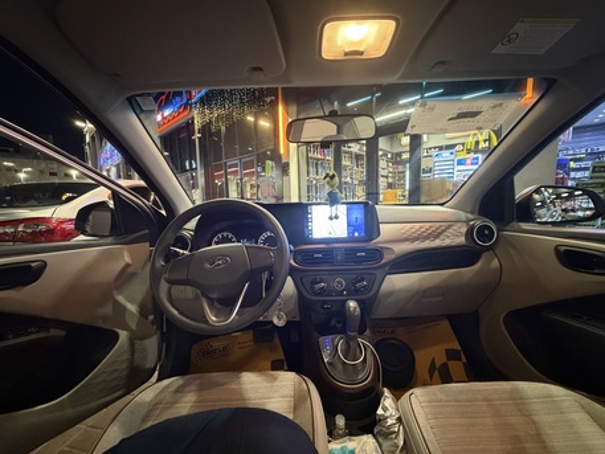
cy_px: 227
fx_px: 245
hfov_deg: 102.0
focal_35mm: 14
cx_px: 302
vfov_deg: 85.7
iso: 1000
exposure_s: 1/40
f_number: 2.2
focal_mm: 2.22
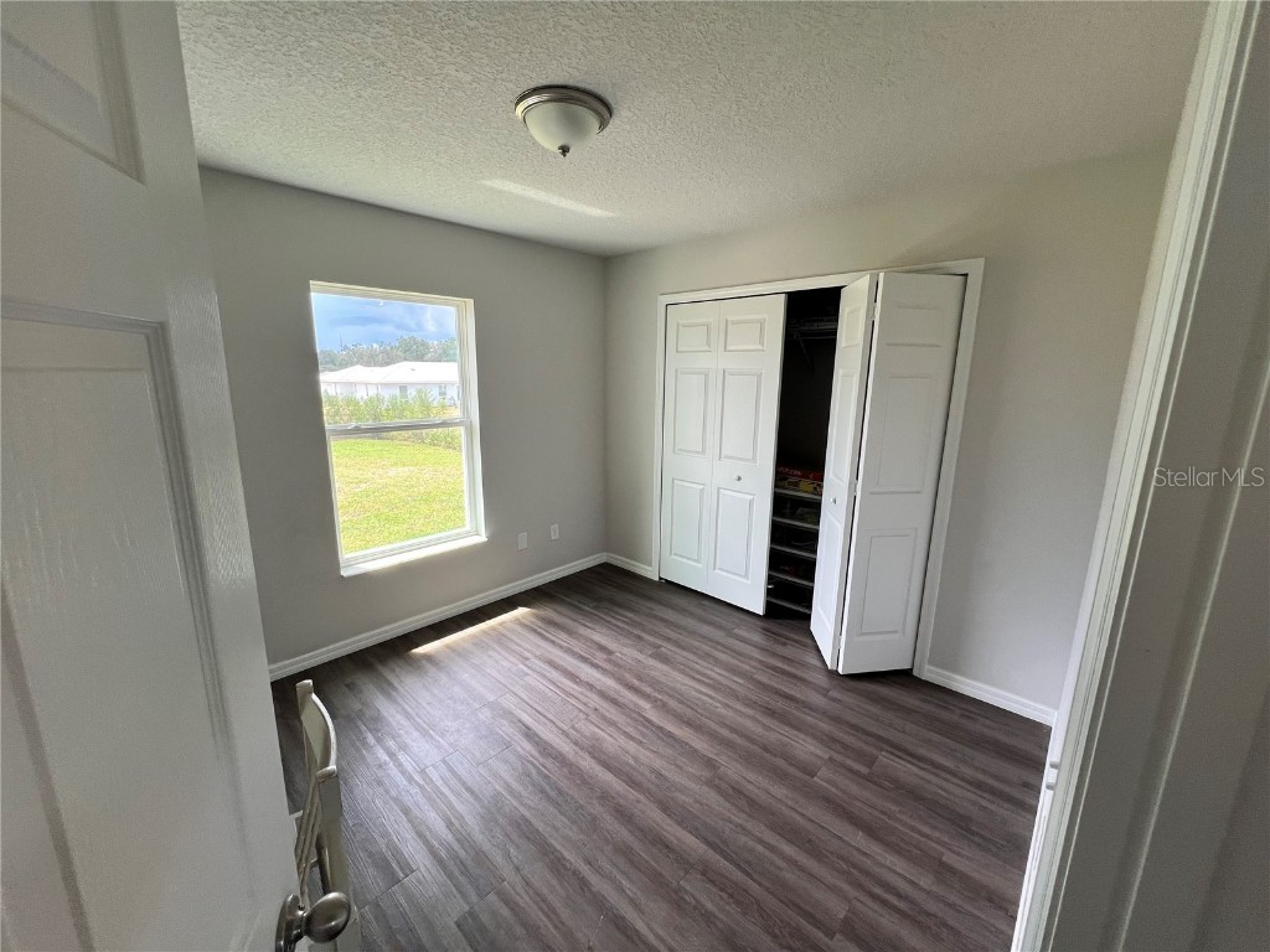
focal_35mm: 13
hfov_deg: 106.2
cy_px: 476
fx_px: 477
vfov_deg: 89.9
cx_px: 635
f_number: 1.8
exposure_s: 1/120
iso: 50
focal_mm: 1.57
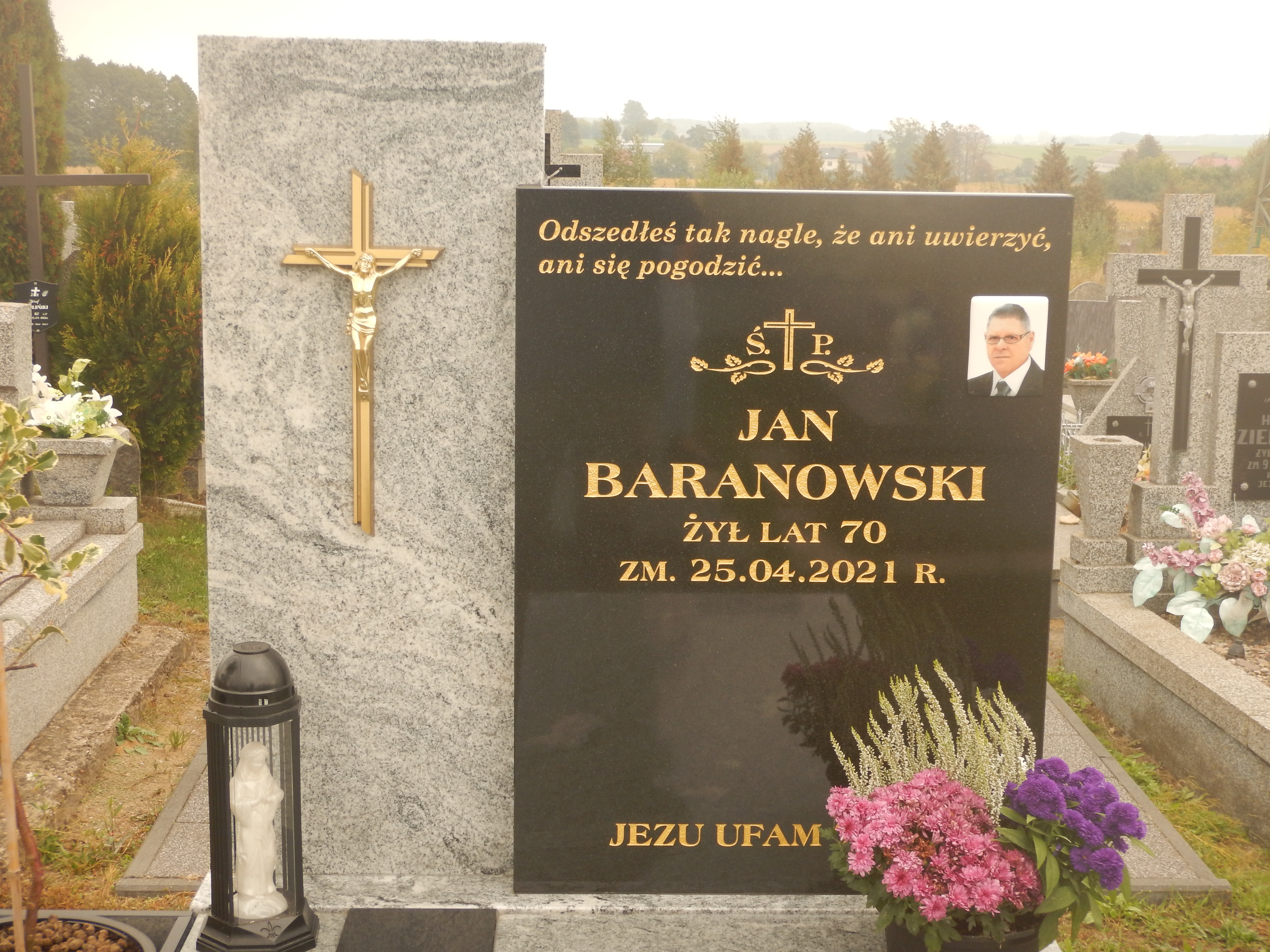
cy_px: 476
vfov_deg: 28.0
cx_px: 635
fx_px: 1908
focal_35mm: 52
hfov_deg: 36.8
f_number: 4.3
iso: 125
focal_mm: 9.2
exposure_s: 1/125
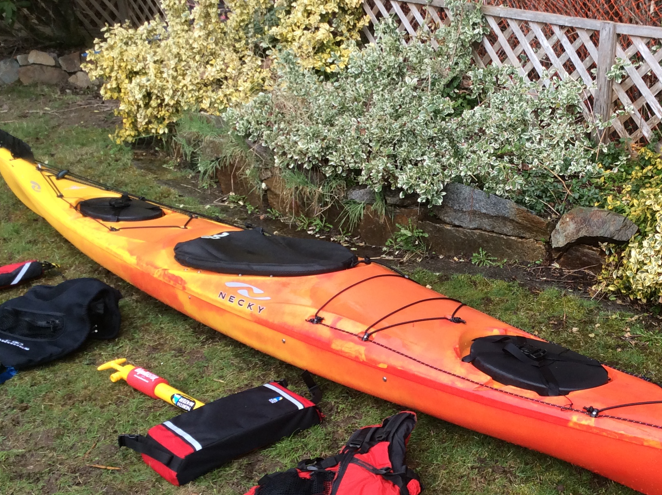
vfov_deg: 28.5
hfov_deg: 37.0
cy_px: 260
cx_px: 463
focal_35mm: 51
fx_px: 974
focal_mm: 3.3
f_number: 2.4
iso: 32
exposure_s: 1/240
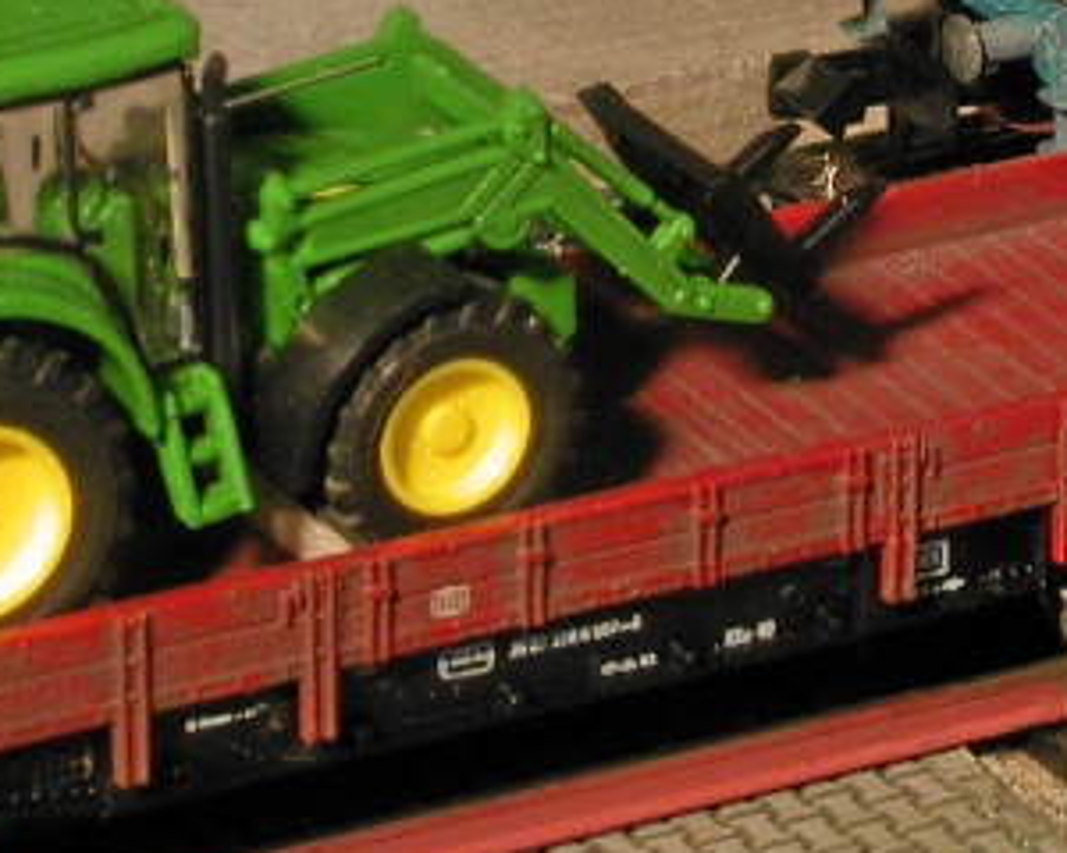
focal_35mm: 263
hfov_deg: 7.3
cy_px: 121
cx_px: 715
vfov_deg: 5.9
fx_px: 8305
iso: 117
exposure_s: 1/4.2
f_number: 10.1
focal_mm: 20.9
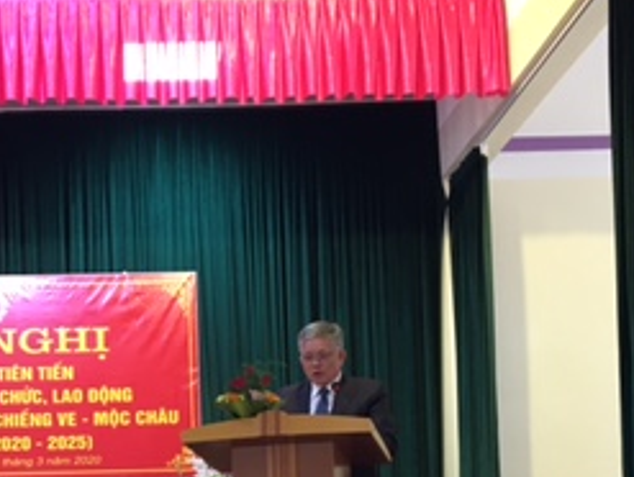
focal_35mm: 75
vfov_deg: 19.0
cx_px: 157
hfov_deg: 25.6
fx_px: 1376
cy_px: 510
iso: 64
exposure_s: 1/33
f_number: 2.2
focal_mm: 4.15
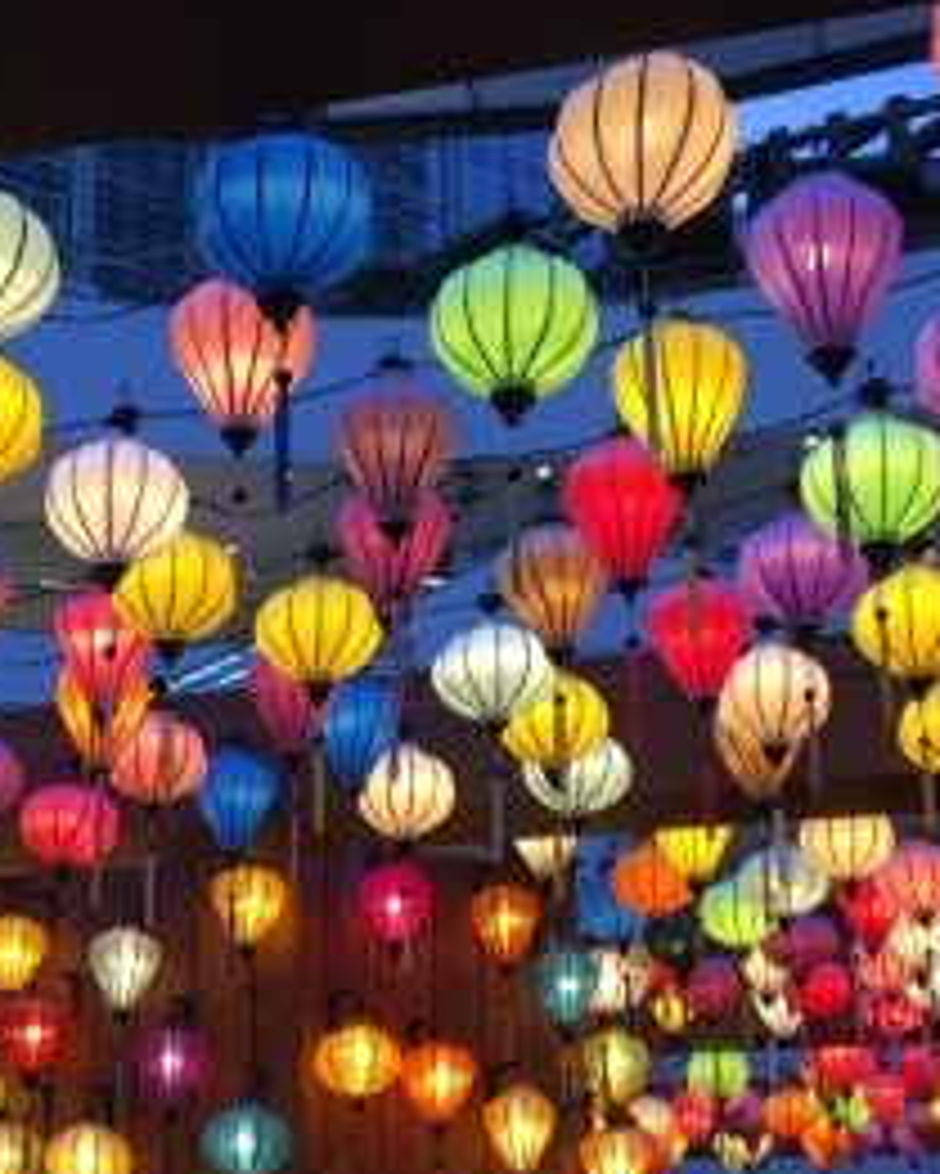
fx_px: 2259
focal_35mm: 65
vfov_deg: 29.0
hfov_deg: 23.3
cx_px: 261
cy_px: 756
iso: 40
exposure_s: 1/120
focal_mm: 4.15
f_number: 2.2
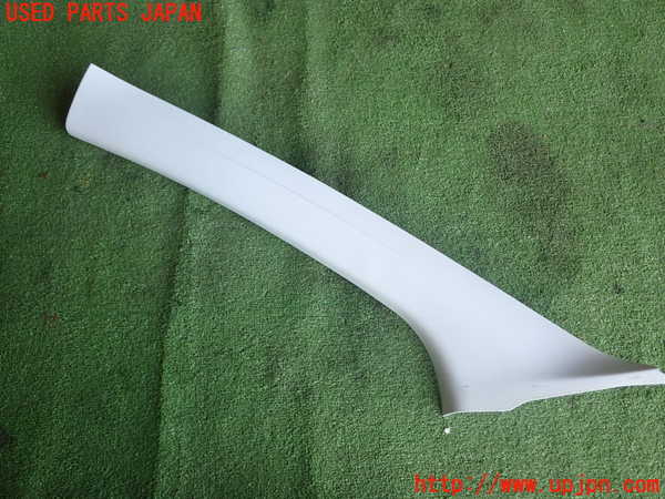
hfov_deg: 60.0
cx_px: 332
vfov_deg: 46.8
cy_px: 250
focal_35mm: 30
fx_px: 576
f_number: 2.3
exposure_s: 1/80
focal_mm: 5.4
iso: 100
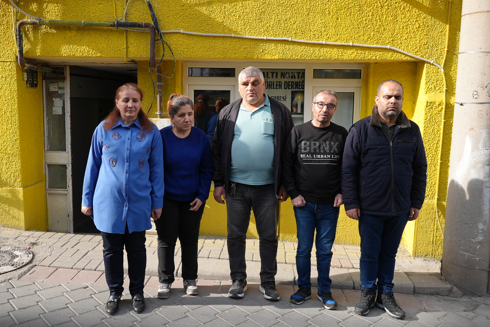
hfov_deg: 57.2
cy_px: 164
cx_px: 245
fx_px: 449
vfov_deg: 40.0
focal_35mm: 33
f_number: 4.5
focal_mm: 22
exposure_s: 1/320
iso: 80
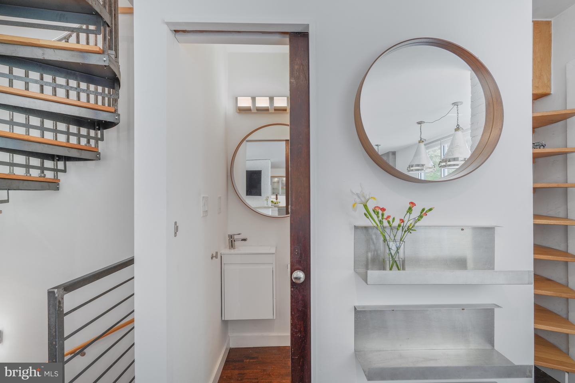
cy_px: 192
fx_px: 264
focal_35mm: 16
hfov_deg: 95.0
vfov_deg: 72.1
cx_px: 288
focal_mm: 16.5
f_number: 8
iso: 200
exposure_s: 1/4
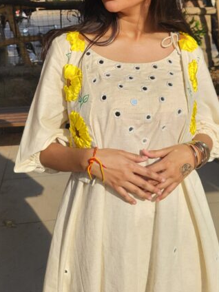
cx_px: 126
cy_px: 42
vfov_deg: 37.0
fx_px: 413
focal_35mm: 49
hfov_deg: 29.6
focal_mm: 5.4
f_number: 1.8
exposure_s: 1/2752
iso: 40
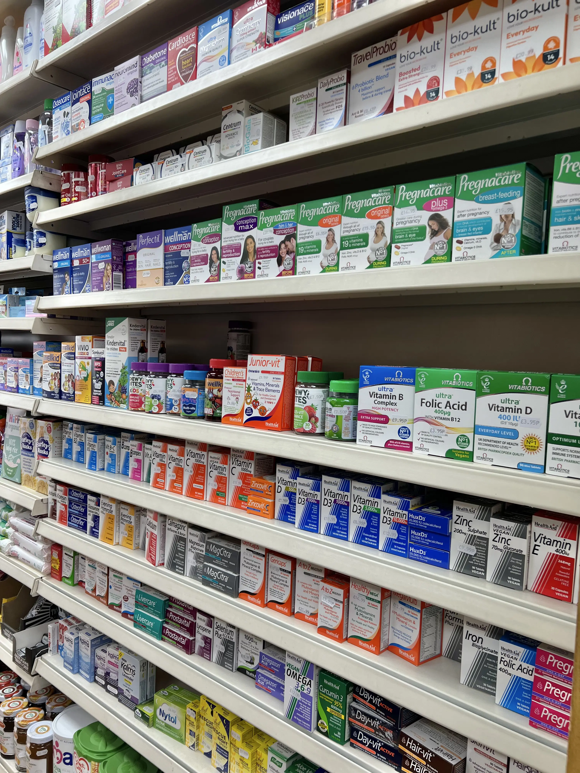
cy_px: 386
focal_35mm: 26
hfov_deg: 53.1
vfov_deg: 67.3
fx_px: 581
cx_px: 290
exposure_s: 1/135
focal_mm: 5.7
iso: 32
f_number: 1.5
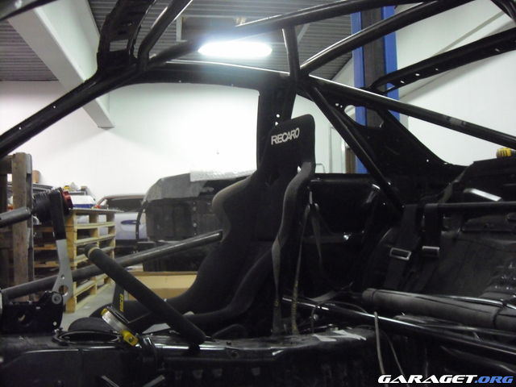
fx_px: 552
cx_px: 258
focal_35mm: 37
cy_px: 194
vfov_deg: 38.7
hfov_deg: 50.1
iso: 800
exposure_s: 1/20
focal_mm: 6.2
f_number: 2.7
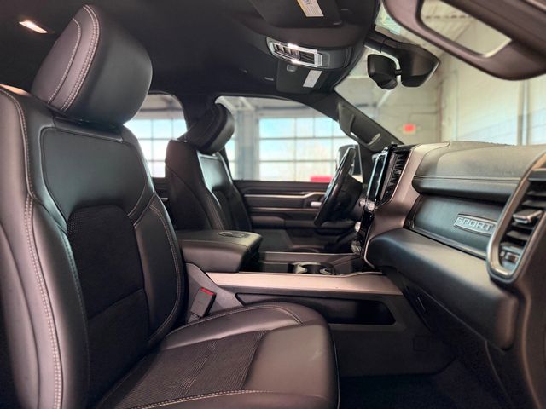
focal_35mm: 24
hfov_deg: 71.6
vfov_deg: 56.8
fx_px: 379
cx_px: 273
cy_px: 204
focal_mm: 6.76
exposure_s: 1/60
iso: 800
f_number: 1.78
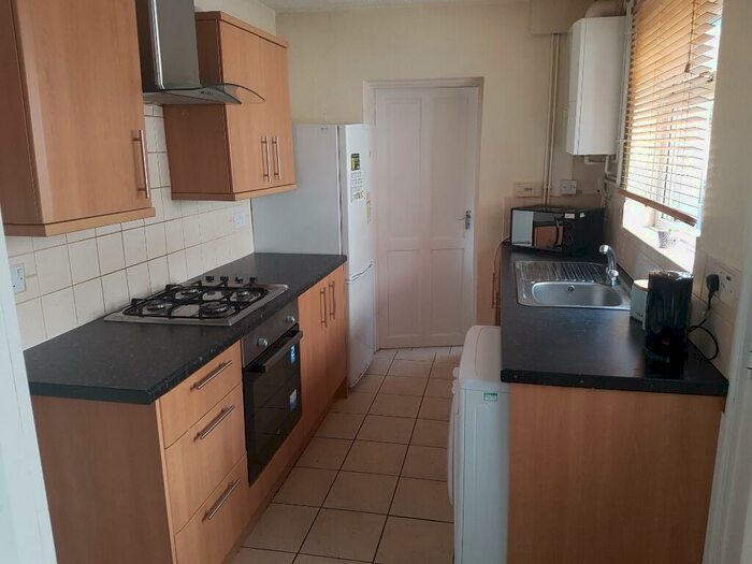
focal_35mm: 26
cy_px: 282
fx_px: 565
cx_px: 376
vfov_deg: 53.1
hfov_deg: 67.3
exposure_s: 1/100
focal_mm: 4.2
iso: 100
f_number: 1.7
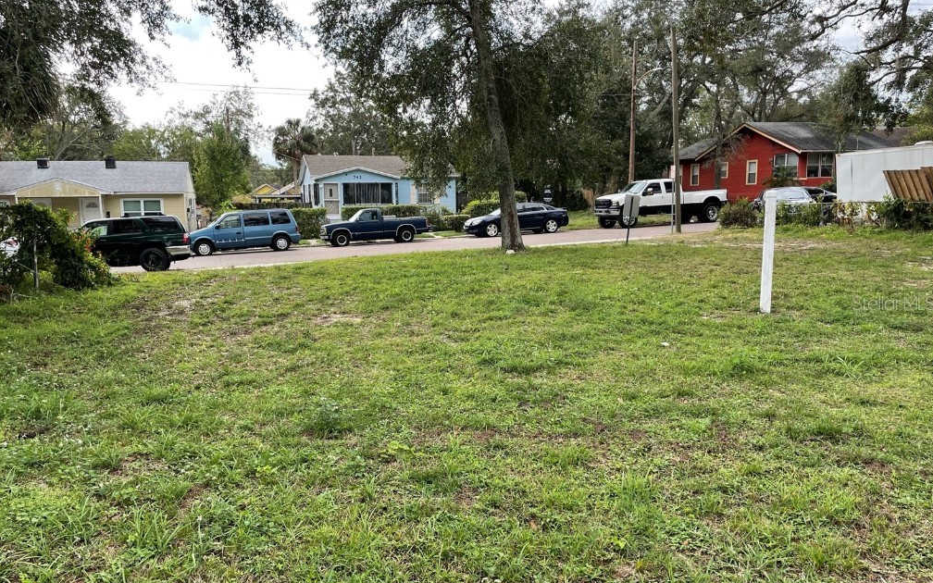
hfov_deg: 66.5
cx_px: 466
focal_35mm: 28
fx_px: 712
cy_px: 303
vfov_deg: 44.5
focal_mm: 4.2
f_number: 1.6
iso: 32
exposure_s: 1/720
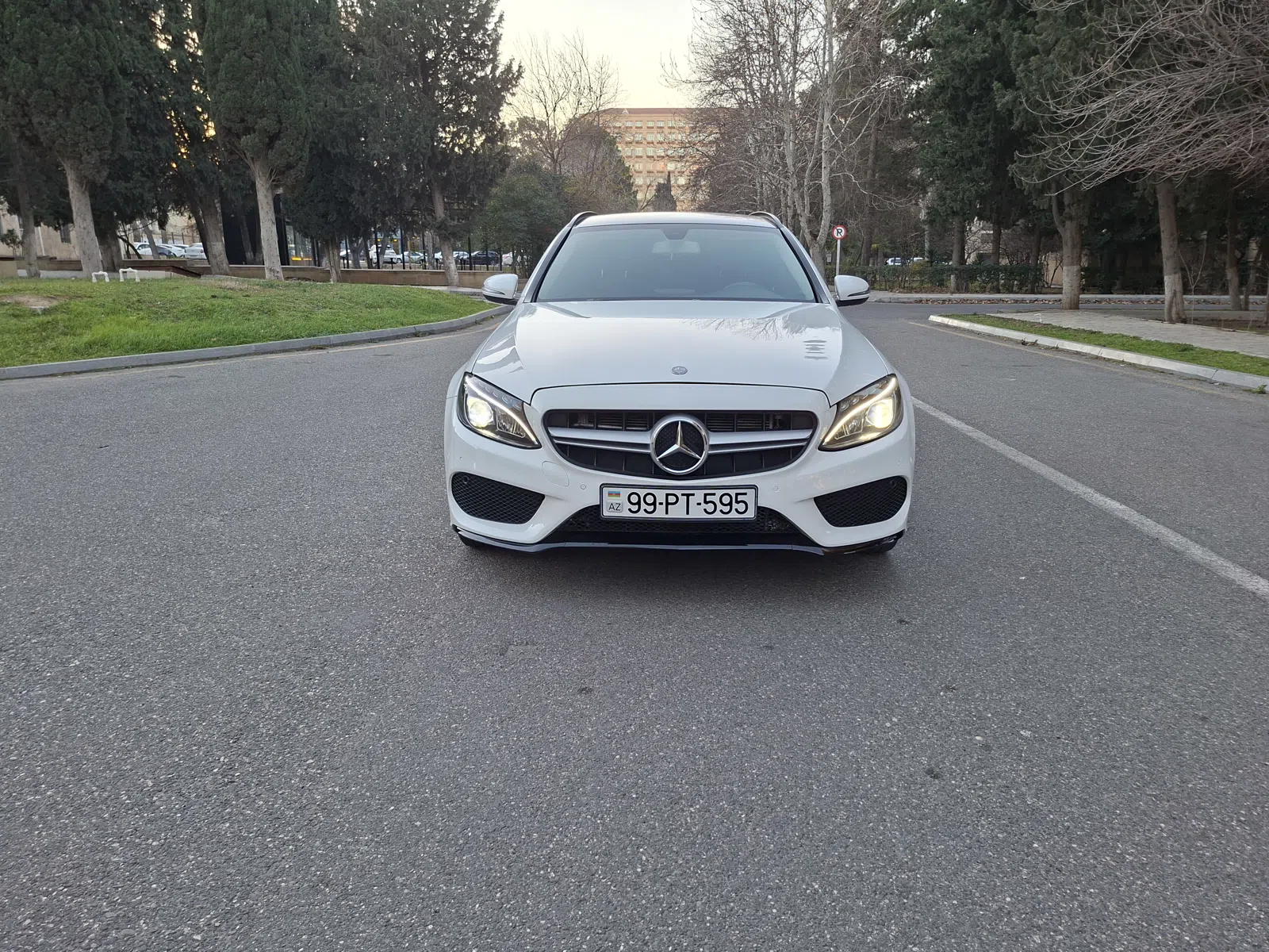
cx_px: 634
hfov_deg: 73.9
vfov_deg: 58.9
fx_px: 843
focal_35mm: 23
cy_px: 476
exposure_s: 1/131
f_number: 1.8
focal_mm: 5.54
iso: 50
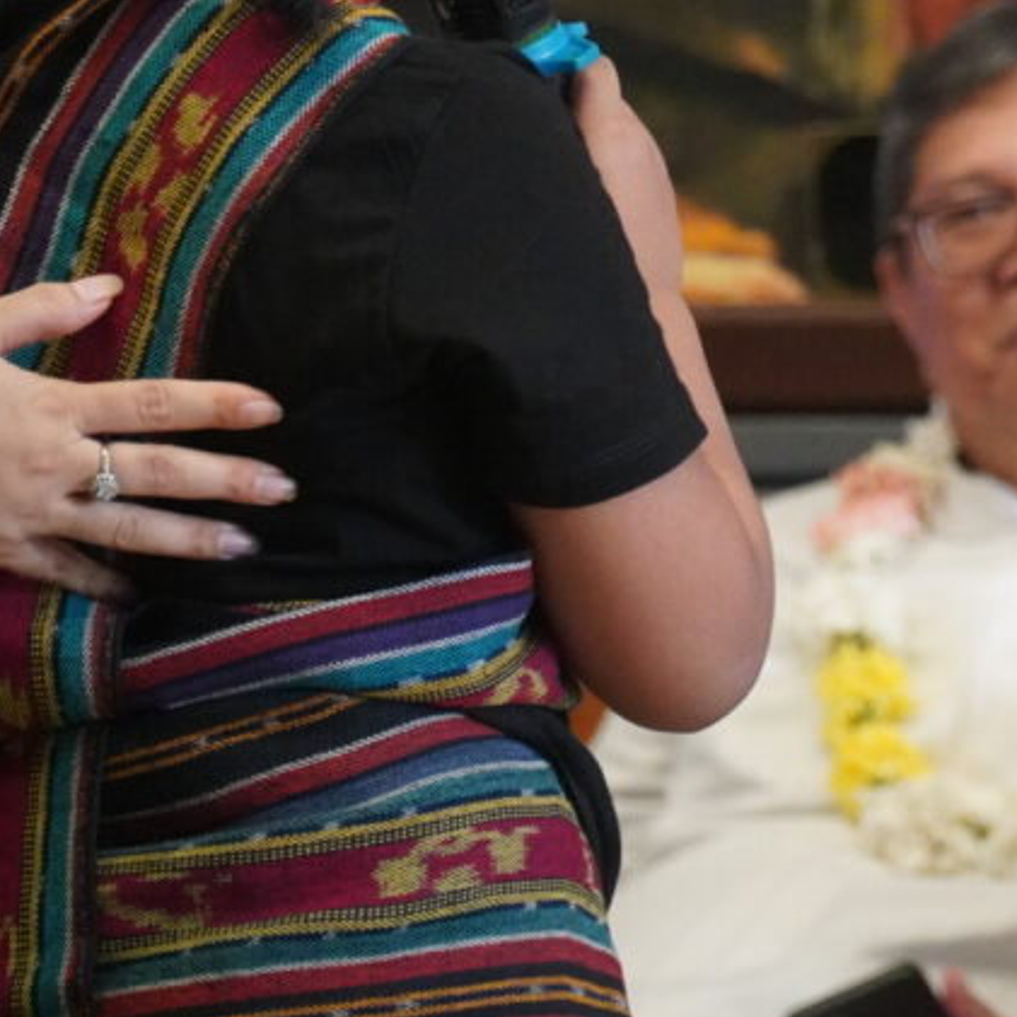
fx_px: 9074
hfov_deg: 6.4
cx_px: 1140
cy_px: 208
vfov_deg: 6.4
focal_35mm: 273
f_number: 4
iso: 6400
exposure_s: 1/160
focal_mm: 88
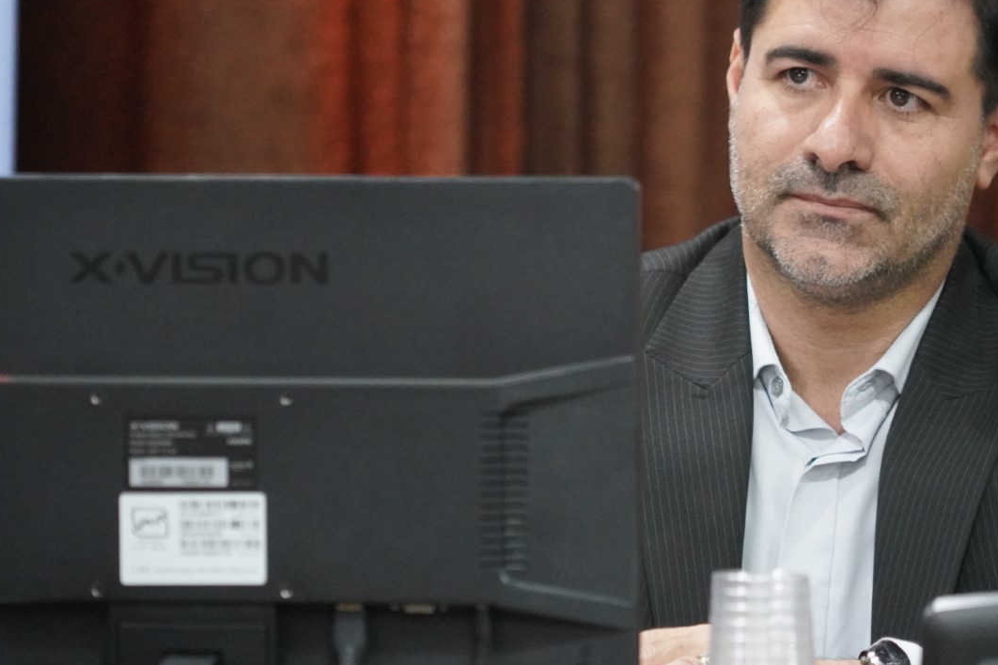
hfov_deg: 5.6
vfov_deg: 3.8
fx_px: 10146
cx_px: 619
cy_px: 291
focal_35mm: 366
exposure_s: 1/125
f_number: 6.3
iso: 12800
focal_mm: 240
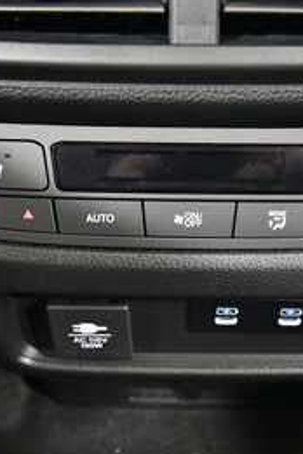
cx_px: 188
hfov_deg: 29.1
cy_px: 225
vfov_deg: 42.7
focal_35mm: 46
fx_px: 581
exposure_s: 1/30
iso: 12800
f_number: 5.6
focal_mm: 20
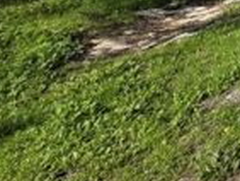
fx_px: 451
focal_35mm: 65
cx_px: 452
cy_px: -196
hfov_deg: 19.9
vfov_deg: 16.4
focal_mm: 2.2
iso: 40
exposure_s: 1/2066
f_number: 1.9
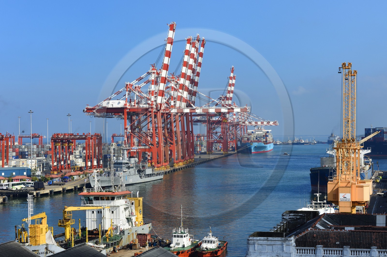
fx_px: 752
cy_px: 128
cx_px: 194
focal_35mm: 70
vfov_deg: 19.4
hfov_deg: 28.9
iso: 200
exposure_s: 1/200
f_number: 14
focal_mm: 70
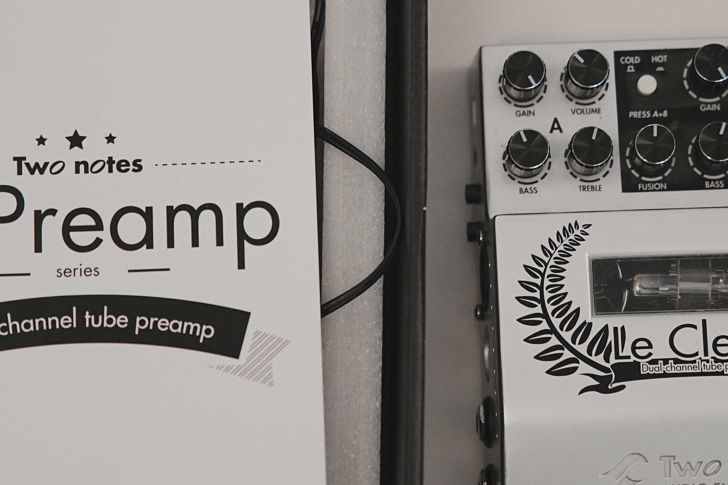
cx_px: 388
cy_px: 202
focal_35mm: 158
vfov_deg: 8.7
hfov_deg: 13.0
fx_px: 3195
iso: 2000
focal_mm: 70
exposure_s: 1/100
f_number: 2.8
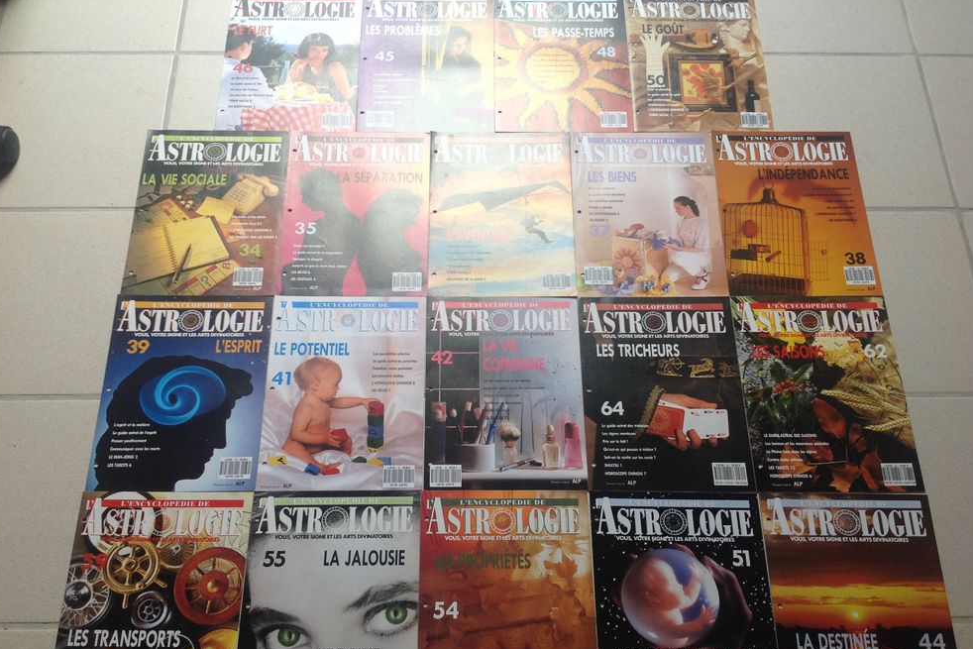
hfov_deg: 51.9
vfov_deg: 35.9
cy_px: 367
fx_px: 1000
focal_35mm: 37
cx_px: 482
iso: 50
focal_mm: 4.28
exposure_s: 1/30
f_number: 2.4
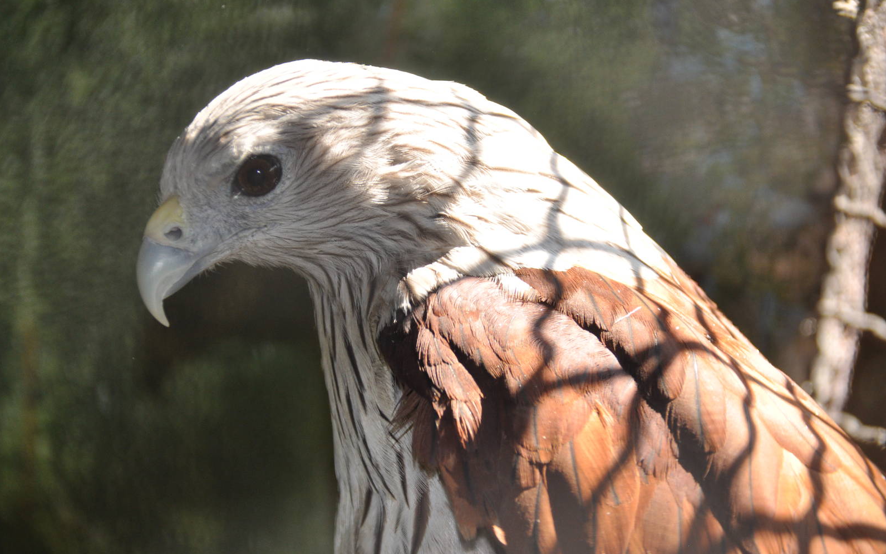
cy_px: 290
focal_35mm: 269
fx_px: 6484
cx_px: 444
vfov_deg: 4.9
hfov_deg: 7.8
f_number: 5.6
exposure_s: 1/125
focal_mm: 175
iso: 500
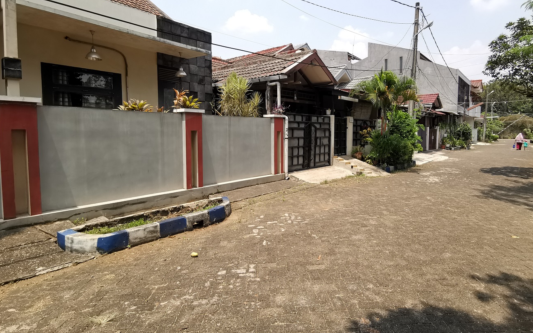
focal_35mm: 20
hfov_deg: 84.5
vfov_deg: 59.5
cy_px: 147
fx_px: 290
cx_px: 305
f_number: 2.2
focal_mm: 2.35
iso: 50
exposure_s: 1/620
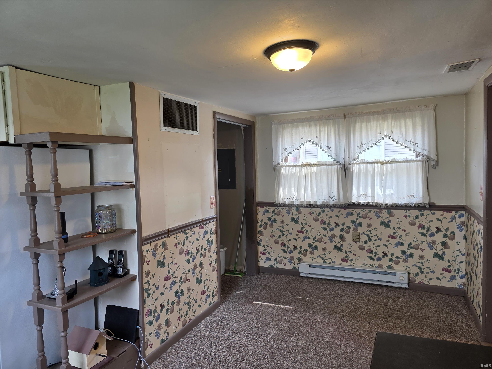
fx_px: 327
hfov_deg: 73.9
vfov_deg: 58.9
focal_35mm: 23
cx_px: 246
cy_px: 184
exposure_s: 1/120
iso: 80
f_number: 1.7
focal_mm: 6.3
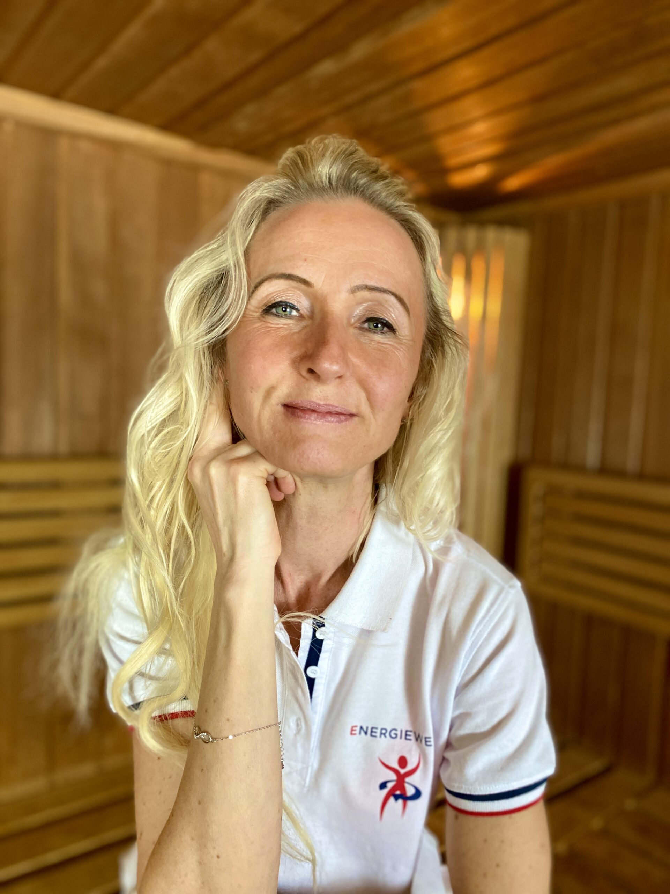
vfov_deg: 67.3
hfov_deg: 53.1
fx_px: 671
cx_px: 335
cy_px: 447
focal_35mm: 26
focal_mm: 4.25
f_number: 1.8
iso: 400
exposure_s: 1/50
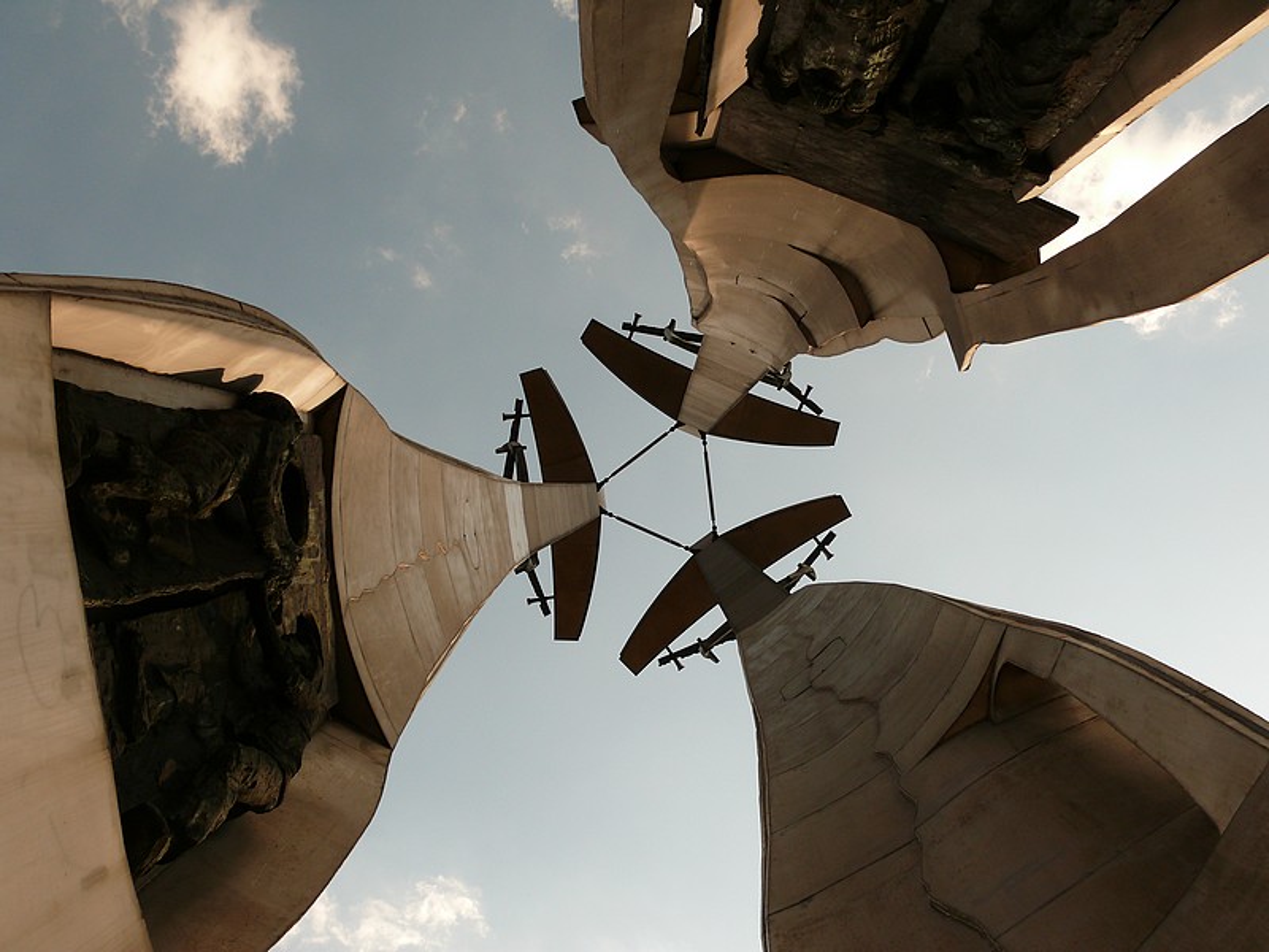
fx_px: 1283
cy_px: 476
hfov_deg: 52.6
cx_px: 634
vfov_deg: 40.7
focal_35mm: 35
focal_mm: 7.4
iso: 100
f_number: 3.2
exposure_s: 1/125
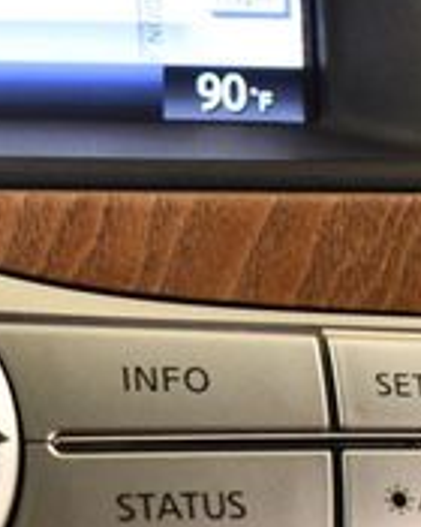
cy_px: 413
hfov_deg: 11.9
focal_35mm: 124
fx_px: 1931
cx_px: -192
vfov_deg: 15.4
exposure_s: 1/125
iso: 1250
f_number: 3.5
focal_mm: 18
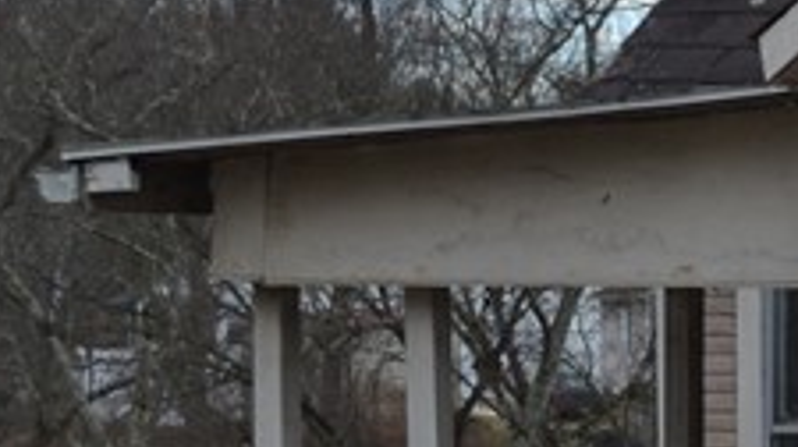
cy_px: 291
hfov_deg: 7.8
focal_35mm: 258
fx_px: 5453
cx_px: 1819
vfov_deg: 4.7
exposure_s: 1/160
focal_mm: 34
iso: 100
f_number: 6.3
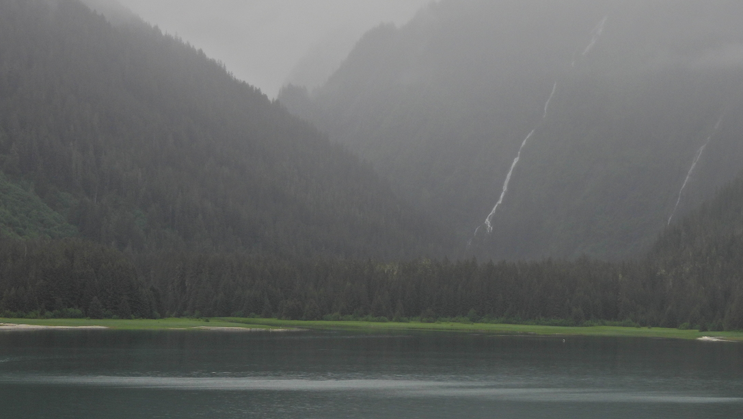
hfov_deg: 19.6
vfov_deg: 11.1
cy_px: 140
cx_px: 428
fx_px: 2148
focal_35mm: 109
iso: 100
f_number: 4
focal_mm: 15.2
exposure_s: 1/800
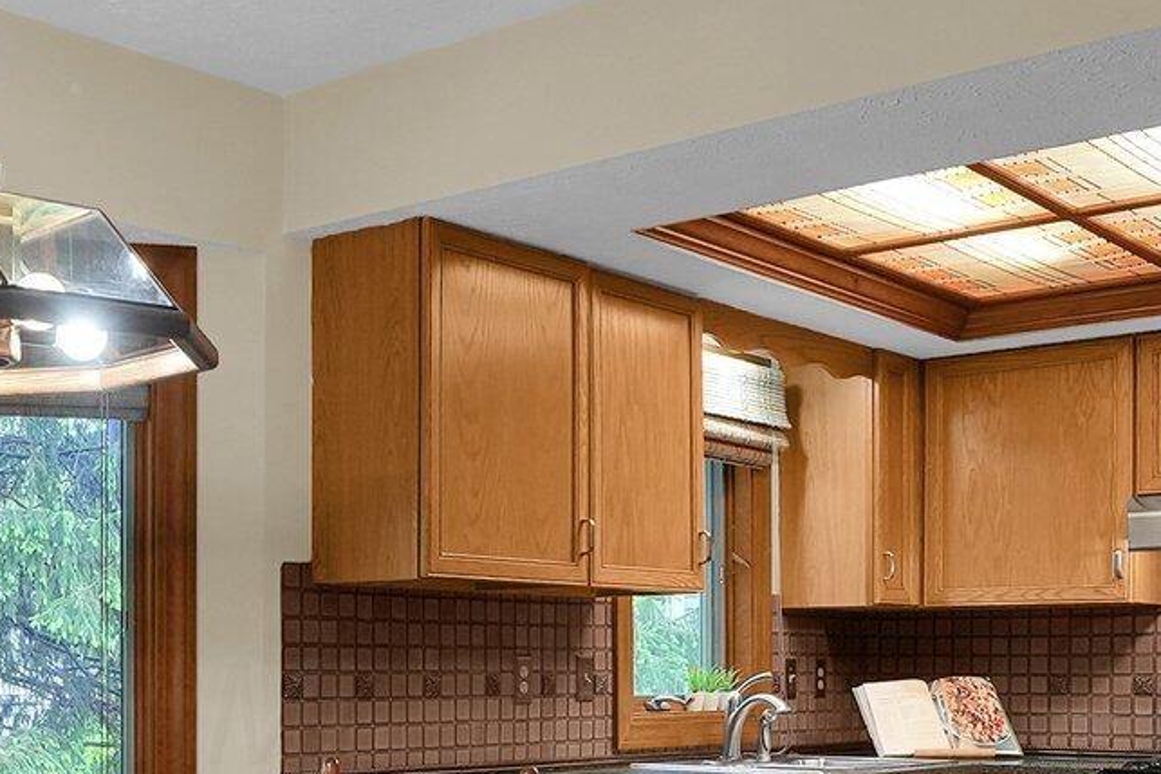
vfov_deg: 25.6
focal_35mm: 51
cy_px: 711
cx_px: 123
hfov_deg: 36.5
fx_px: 1645
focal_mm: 16
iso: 800
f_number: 6.3
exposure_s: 1/13
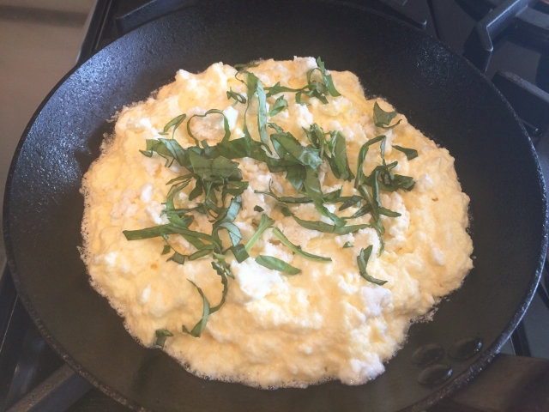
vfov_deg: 48.2
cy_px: 206
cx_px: 274
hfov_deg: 61.7
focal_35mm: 29
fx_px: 460
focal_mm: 4.15
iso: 32
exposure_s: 1/15
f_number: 2.2
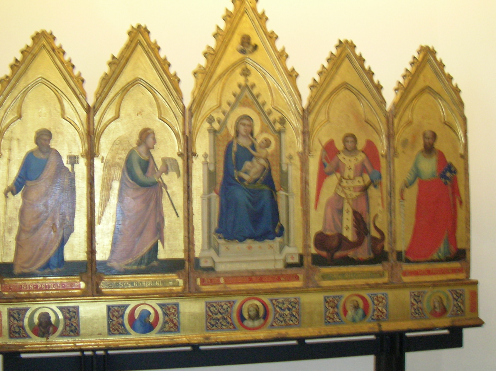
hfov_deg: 41.2
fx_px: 659
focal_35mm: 46
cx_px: 223
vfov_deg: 31.5
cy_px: 196
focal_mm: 5.7
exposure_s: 1/8.3
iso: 200
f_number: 2.9
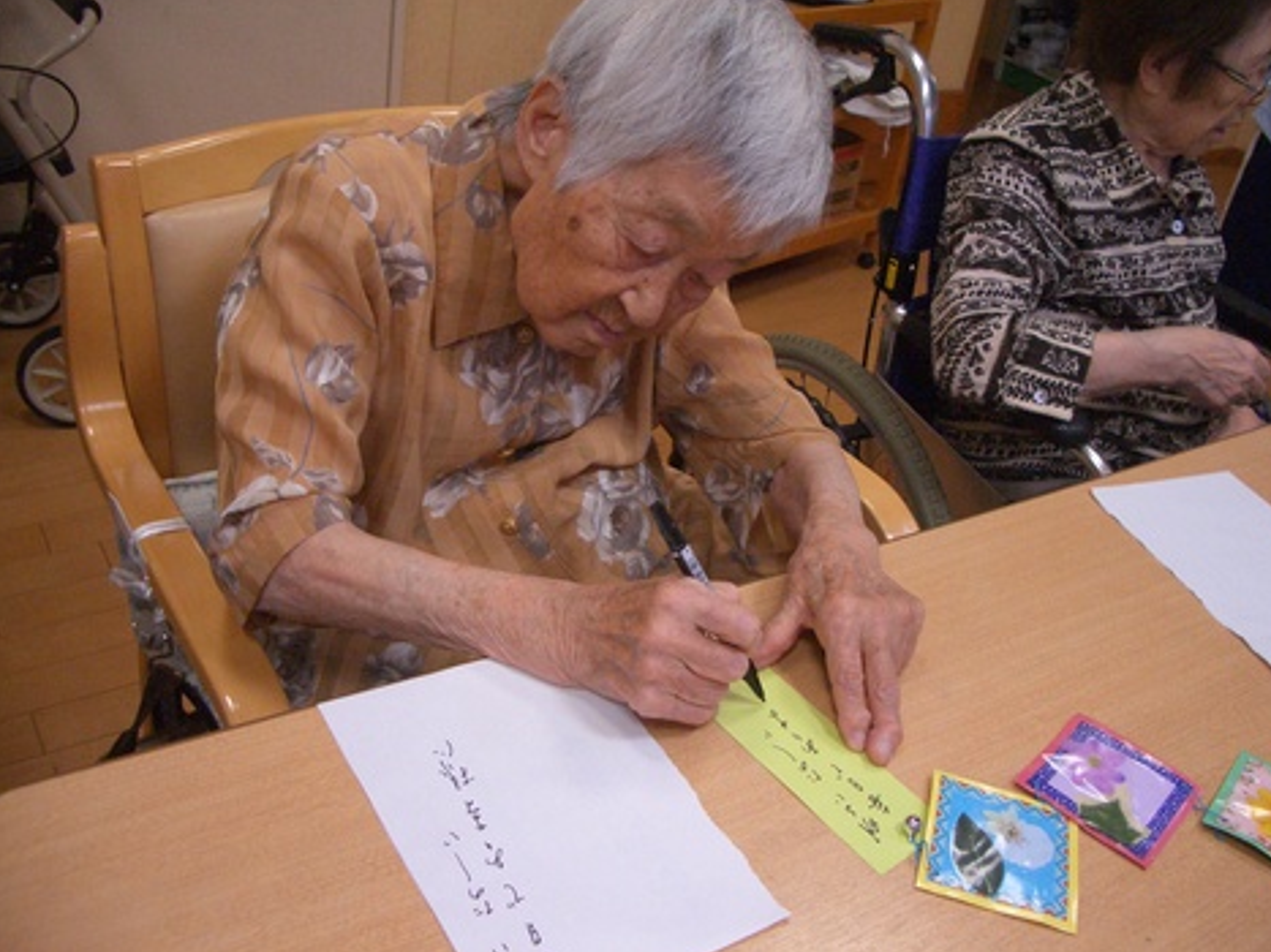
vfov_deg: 39.6
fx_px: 1321
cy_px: 473
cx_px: 642
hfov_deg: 51.4
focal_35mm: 36
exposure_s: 1/80
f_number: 2.6
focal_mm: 5.8
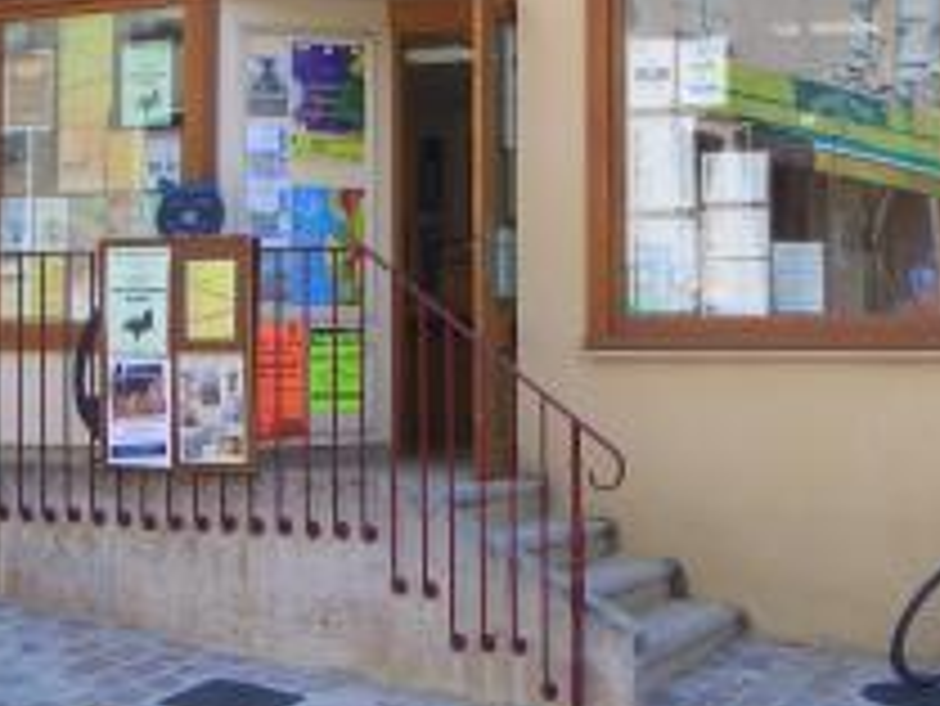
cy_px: 225
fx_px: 1820
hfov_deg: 28.7
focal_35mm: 67
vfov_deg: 21.8
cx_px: 634
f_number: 2.6
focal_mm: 5.8
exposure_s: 1/500
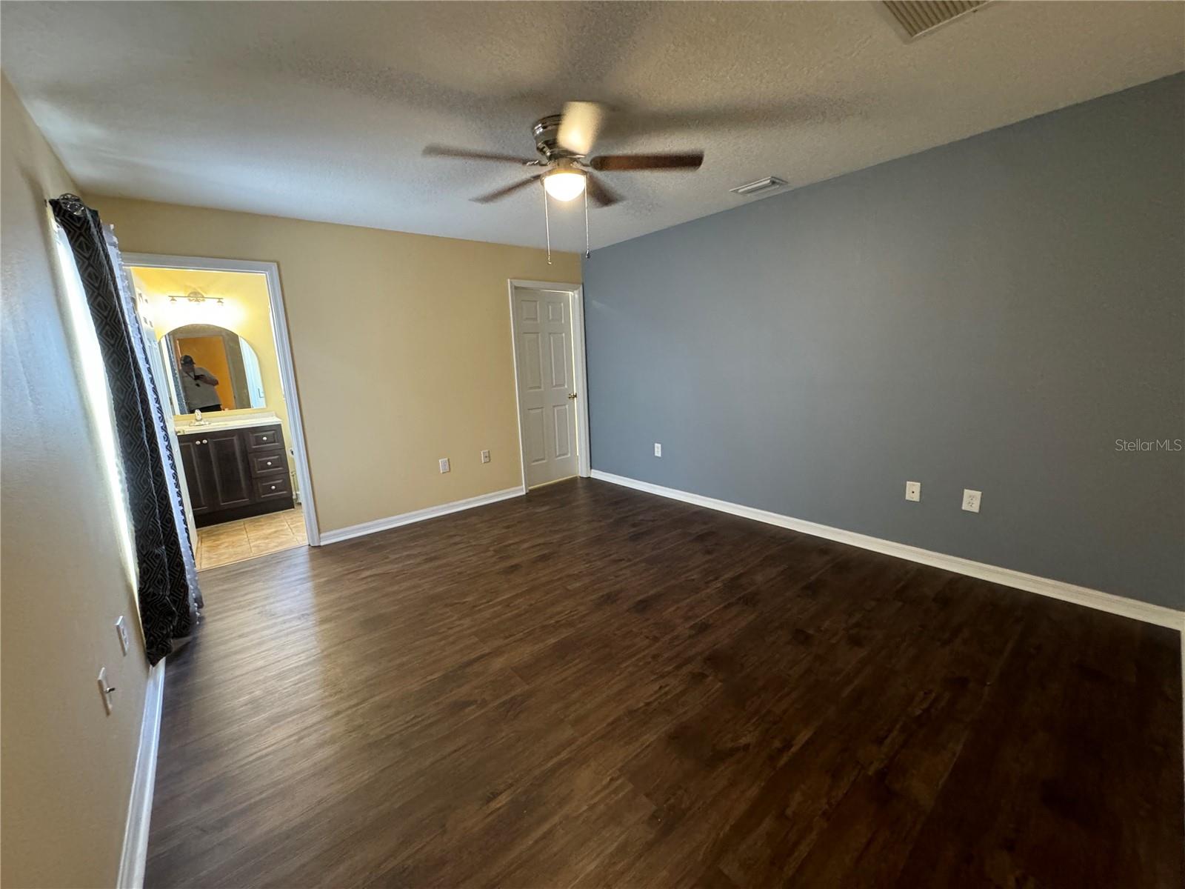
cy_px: 444
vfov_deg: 85.7
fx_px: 479
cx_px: 592
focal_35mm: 14
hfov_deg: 102.1
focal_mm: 2.22
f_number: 2.2
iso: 800
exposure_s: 1/60
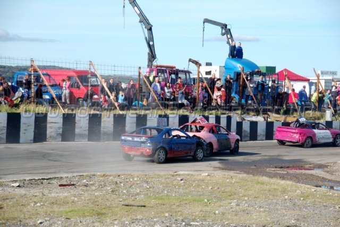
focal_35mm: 117
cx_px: 170
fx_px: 1104
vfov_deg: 11.7
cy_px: 114
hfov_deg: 17.5
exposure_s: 1/1000
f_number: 5.6
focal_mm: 78
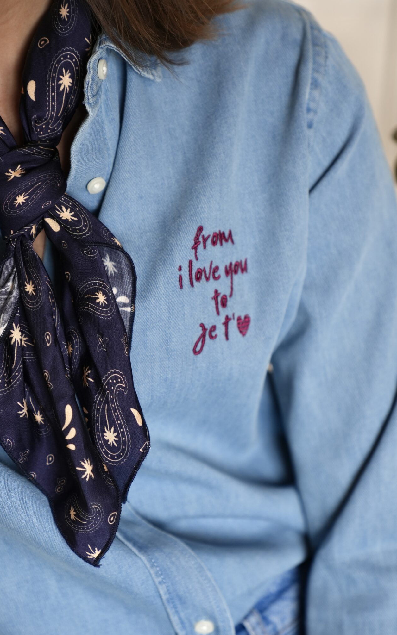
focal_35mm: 91
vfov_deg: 22.8
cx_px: 148
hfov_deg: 14.3
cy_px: 342
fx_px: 1576
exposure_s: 1/80
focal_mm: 70
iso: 400
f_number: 2.8
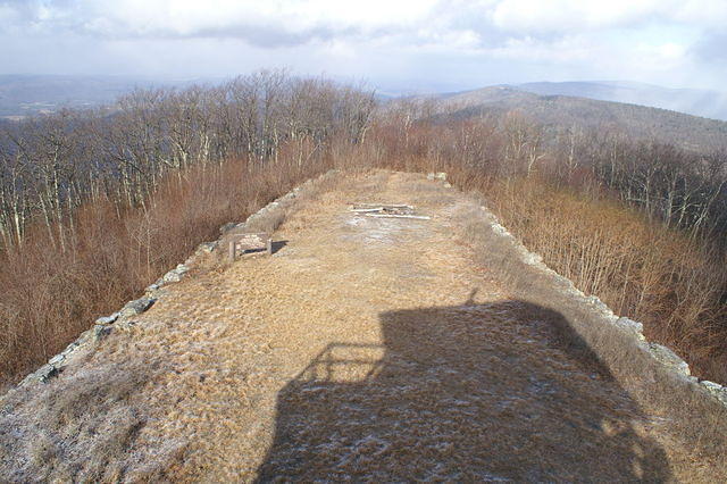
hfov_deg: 67.4
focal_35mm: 27
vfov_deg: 47.9
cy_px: 242
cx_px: 364
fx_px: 545
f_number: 10
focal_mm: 18
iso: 100
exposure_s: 1/125
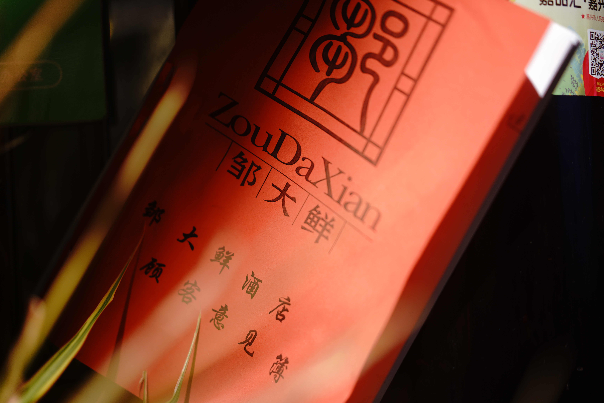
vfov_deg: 24.6
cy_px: 202
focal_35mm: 55
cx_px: 302
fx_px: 923
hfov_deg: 36.2
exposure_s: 1/60
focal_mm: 55
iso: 200
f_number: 1.8
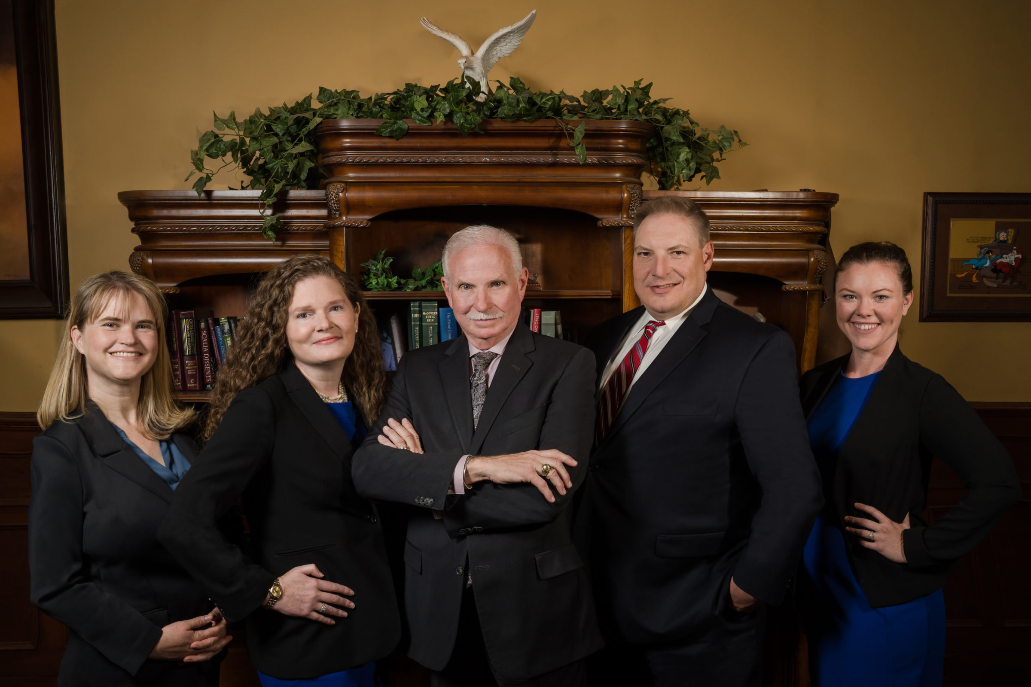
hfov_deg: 58.7
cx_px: 525
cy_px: 360
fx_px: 916
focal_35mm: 32
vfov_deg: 41.1
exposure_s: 1/125
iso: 640
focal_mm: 30
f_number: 8
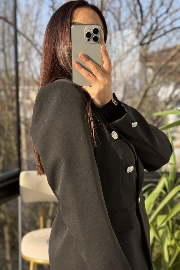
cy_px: 174
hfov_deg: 19.4
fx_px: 525
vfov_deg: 28.7
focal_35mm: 70
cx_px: 101
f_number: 1.78
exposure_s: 1/439
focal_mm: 6.76
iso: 64
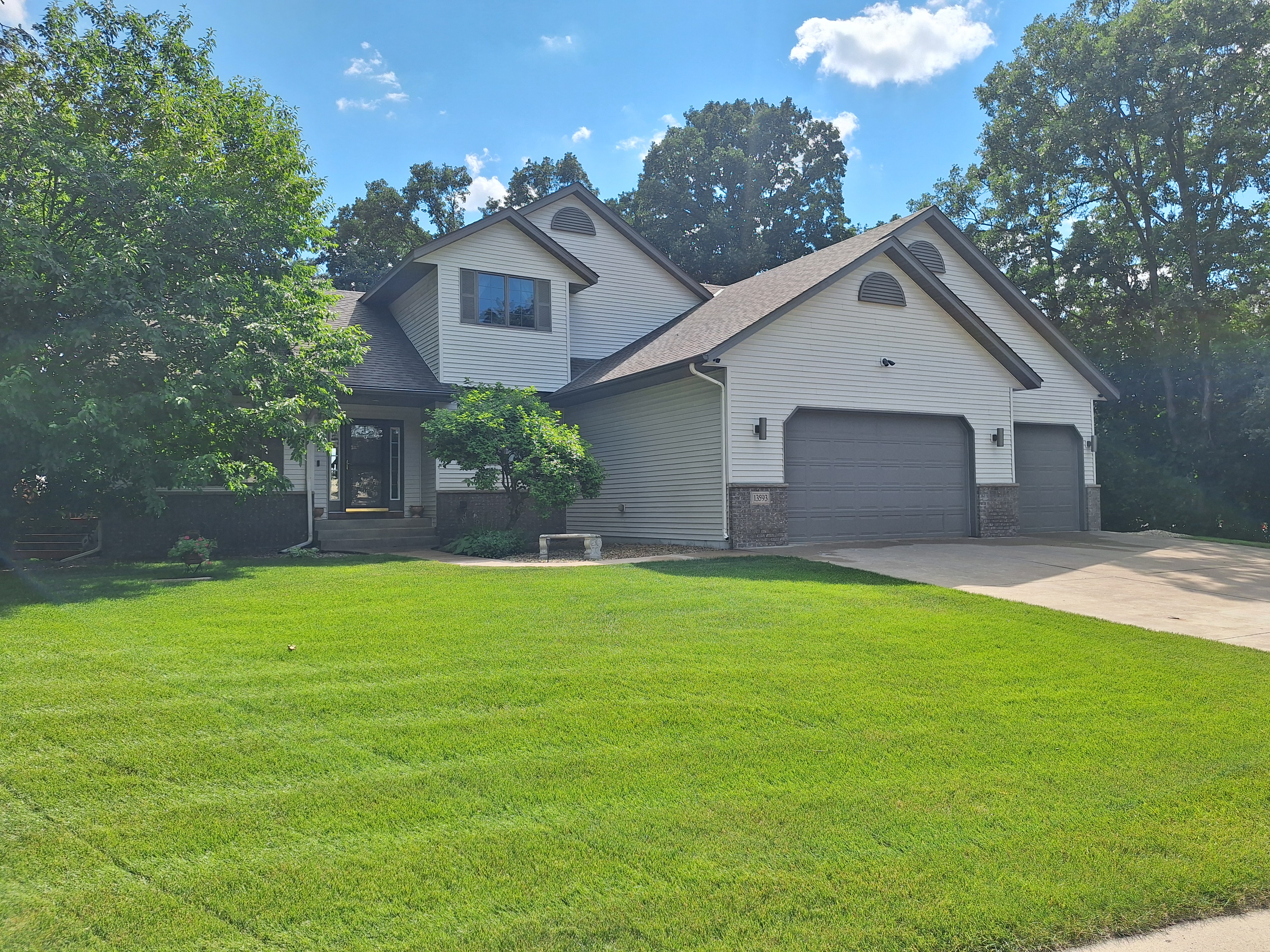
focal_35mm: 23
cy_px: 476
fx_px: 844
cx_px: 635
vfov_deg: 58.9
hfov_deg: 73.9
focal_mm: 5.54
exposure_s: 1/1988
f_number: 1.8
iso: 40
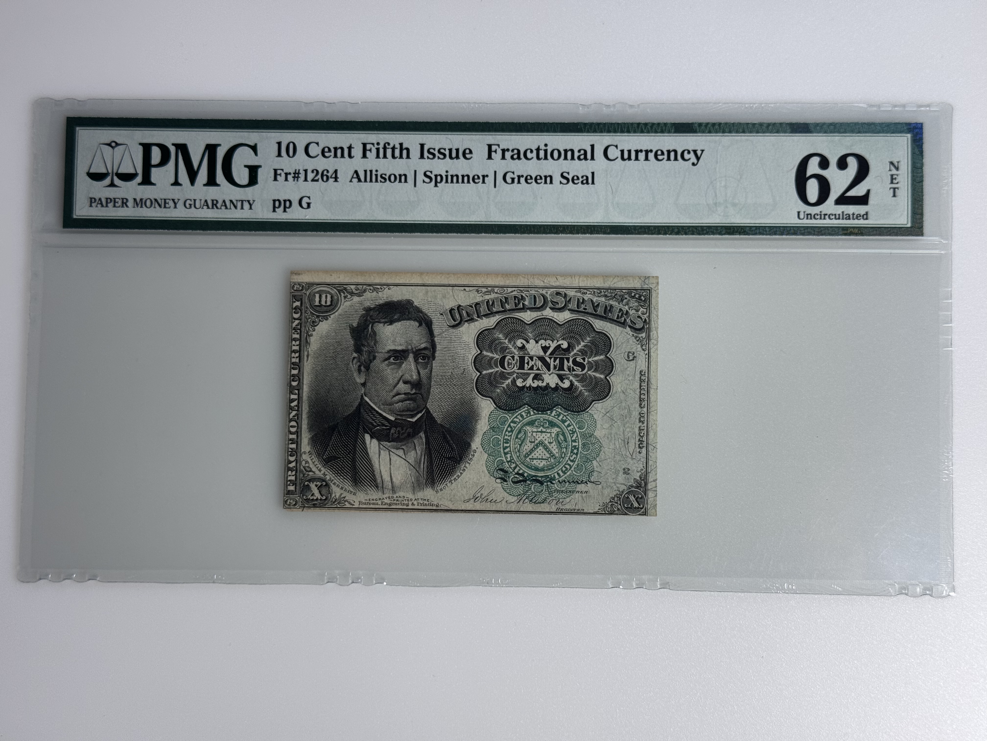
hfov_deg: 39.7
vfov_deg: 30.3
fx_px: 1369
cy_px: 370
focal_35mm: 48
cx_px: 494
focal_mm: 6.76
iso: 50
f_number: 1.78
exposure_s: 1/160
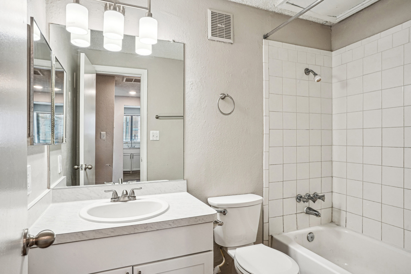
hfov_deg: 84.0
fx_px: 228
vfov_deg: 61.9
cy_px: 137
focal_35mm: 20
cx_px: 206
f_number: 10
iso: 400
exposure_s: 1/20
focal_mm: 20
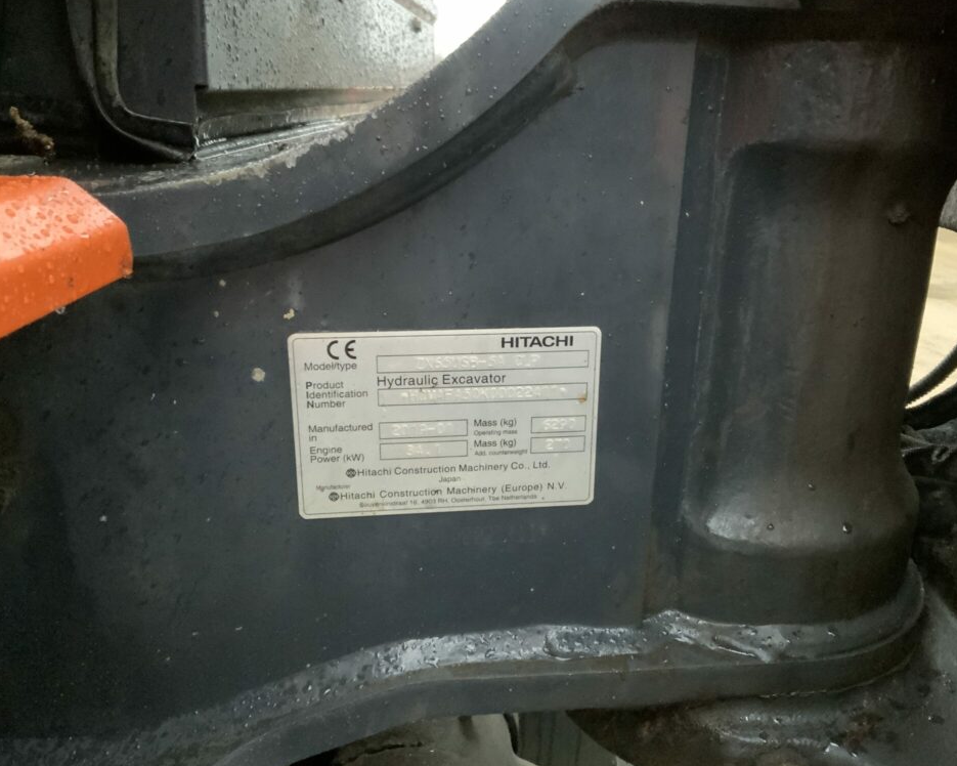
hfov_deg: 57.2
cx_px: 503
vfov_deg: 47.1
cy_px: 381
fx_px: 878
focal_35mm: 31
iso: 640
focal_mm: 3
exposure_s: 1/29
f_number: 1.8
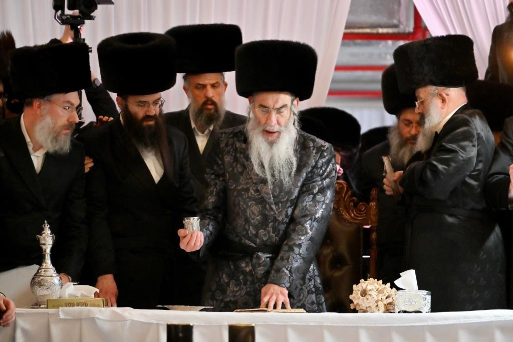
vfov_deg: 4.6
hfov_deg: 6.9
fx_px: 4273
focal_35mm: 300
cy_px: 171
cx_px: 256
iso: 1250
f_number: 2.8
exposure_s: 1/160
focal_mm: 200
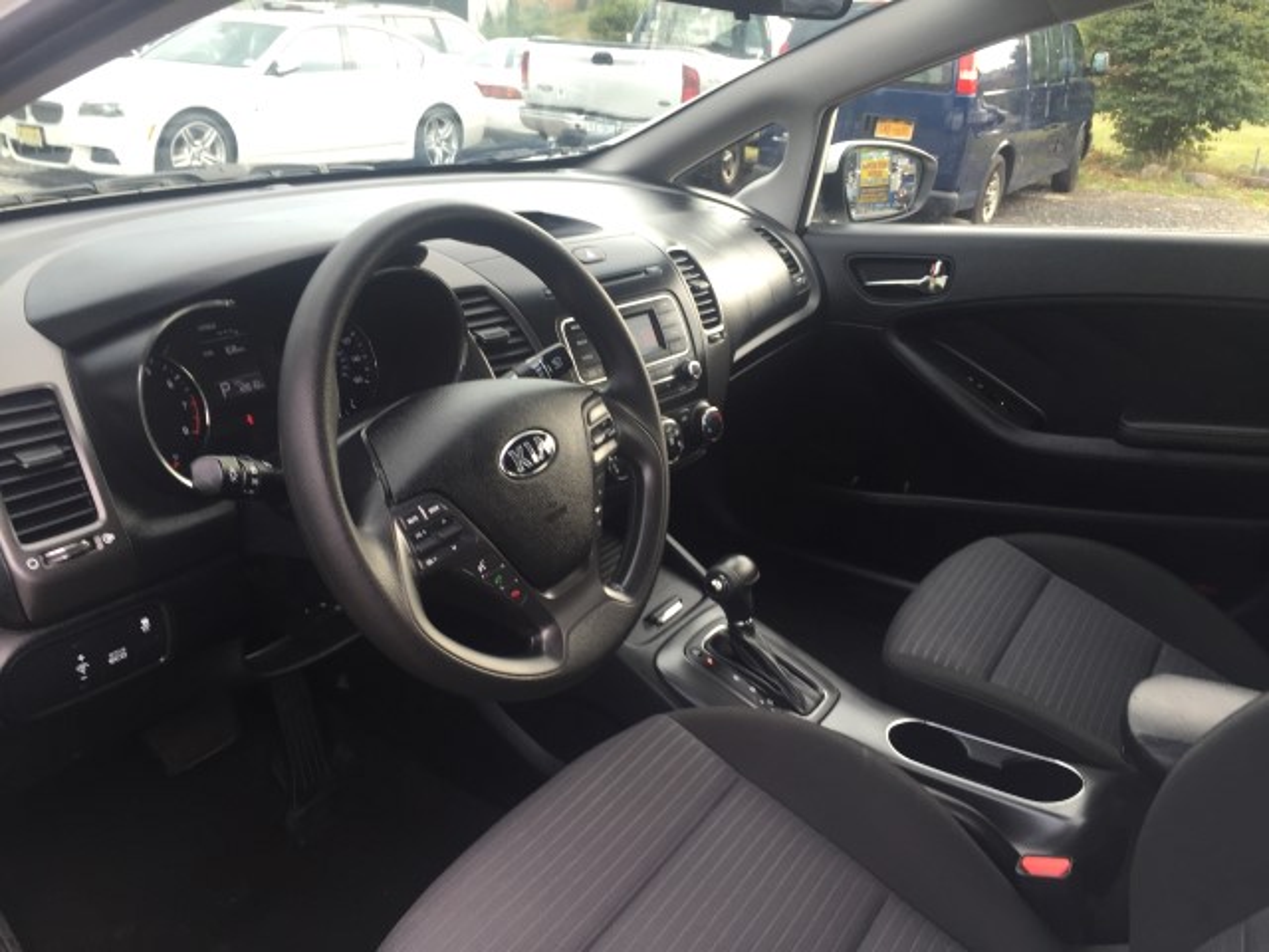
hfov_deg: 61.7
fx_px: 1063
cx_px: 634
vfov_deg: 48.2
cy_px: 476
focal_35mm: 29
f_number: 2.2
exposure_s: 1/60
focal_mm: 4.15
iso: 40
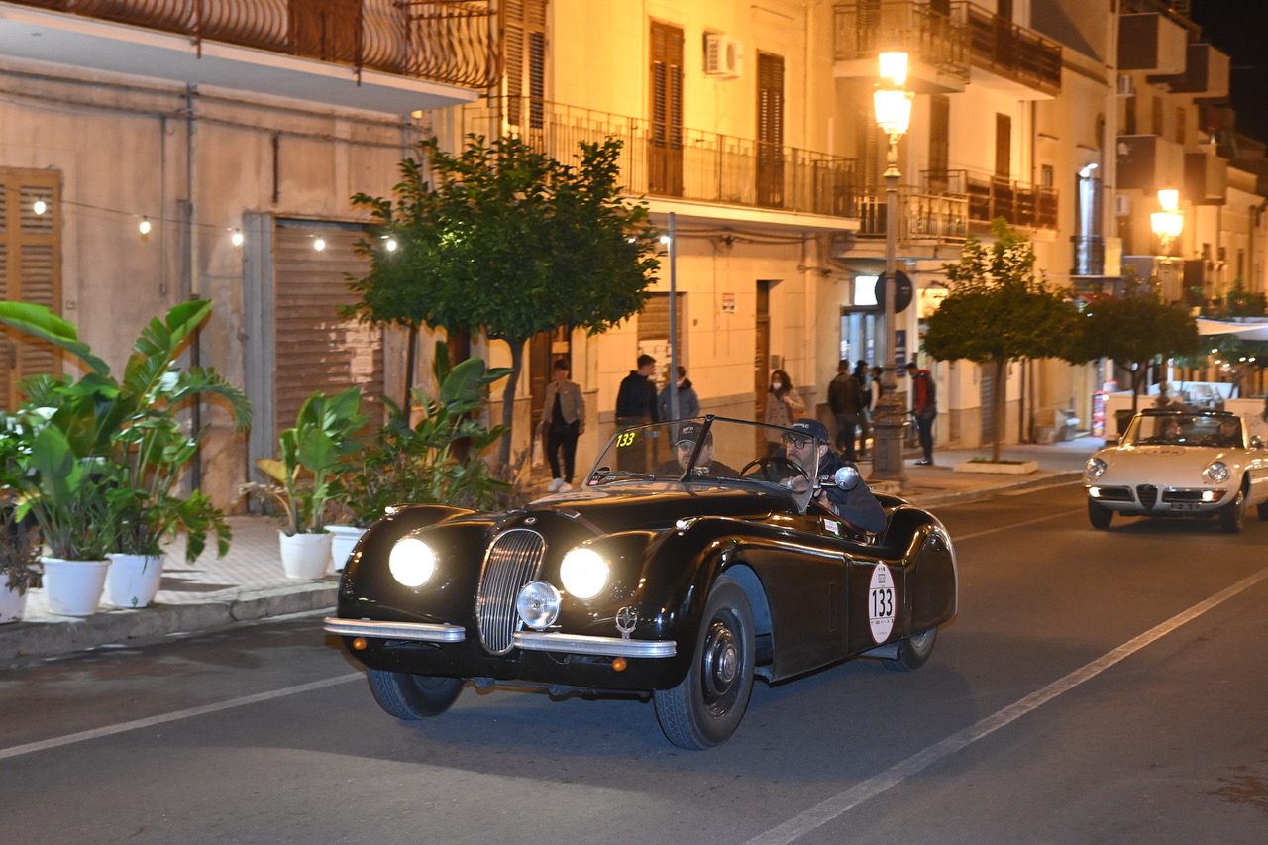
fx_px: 2042
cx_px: 634
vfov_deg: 23.4
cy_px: 422
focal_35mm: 58
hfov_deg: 34.5
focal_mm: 58
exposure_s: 1/125
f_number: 5
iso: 6400
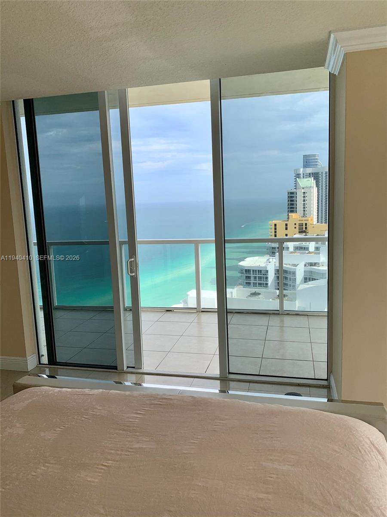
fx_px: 388
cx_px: 194
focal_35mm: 26
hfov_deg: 53.1
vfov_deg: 67.3
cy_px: 258
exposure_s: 1/1332
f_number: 1.8
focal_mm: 4.25
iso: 25
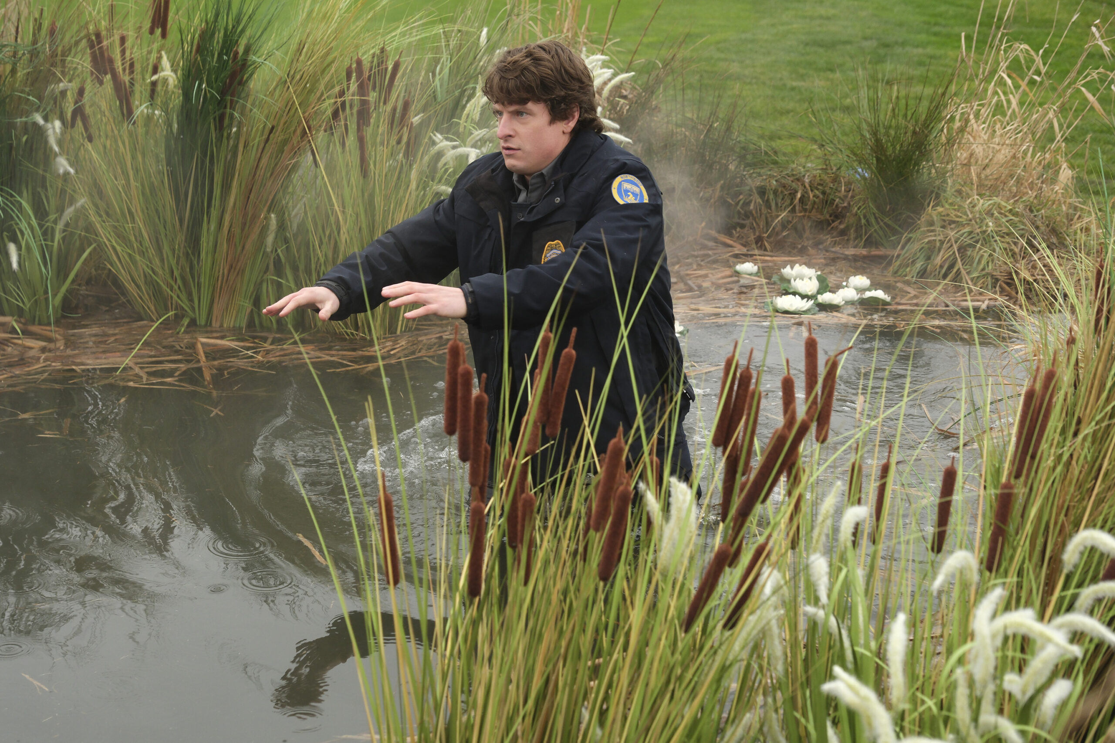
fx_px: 1920
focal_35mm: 62
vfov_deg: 21.9
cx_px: 558
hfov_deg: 32.4
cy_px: 372
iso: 1000
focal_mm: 41.4
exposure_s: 1/320
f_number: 4
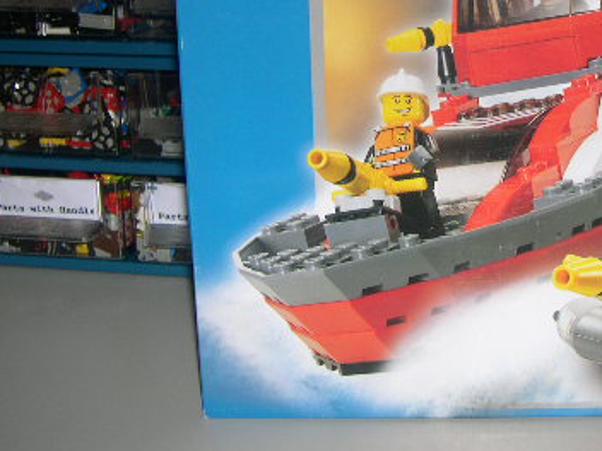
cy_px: 53
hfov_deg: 27.5
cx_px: 499
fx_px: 1200
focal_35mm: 69
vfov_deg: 20.9
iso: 100
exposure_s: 1/60
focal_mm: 8
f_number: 2.8
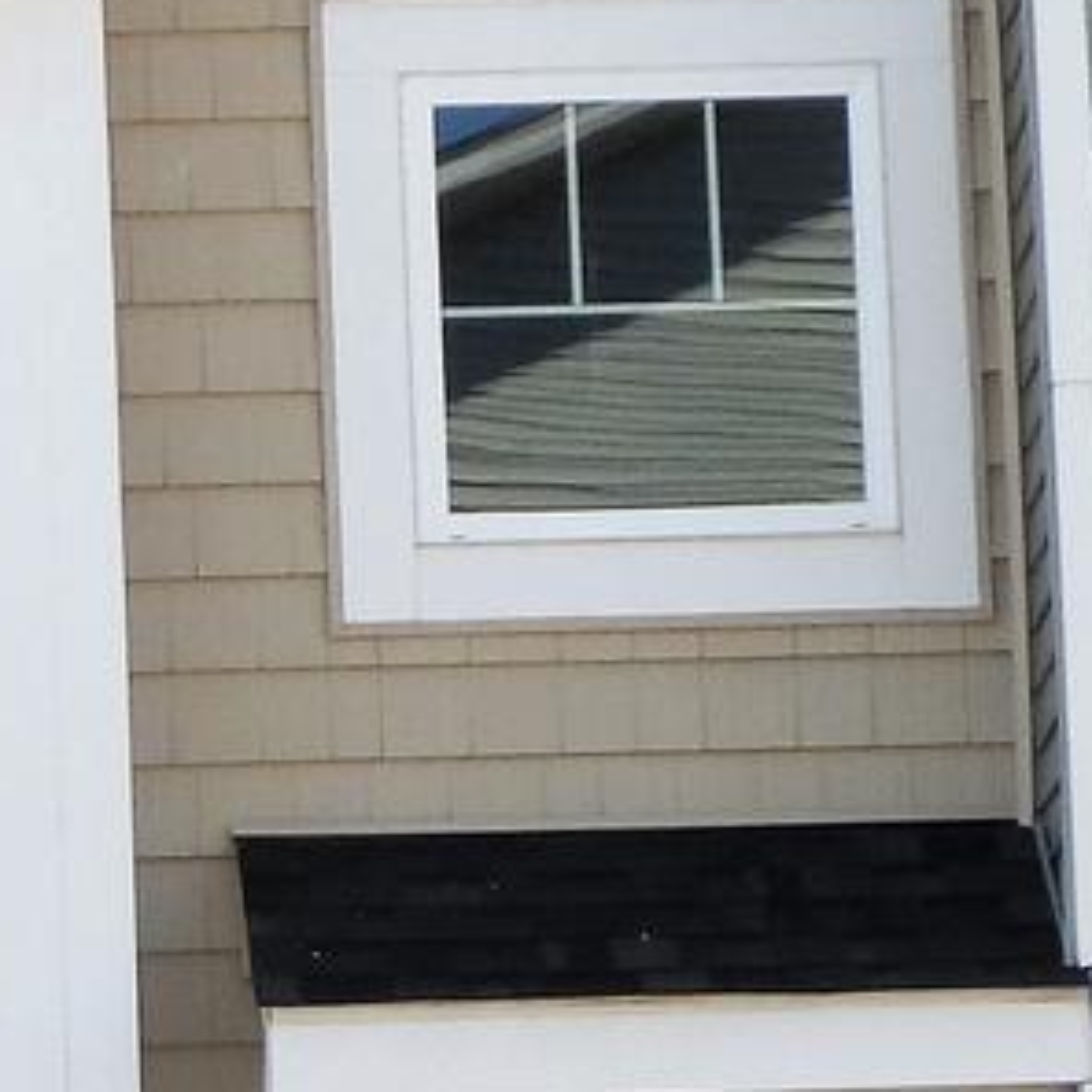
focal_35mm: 243
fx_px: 8673
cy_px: 623
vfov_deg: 7.2
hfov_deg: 7.1
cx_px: -694
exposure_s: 1/350
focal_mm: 8.7
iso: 80
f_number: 4
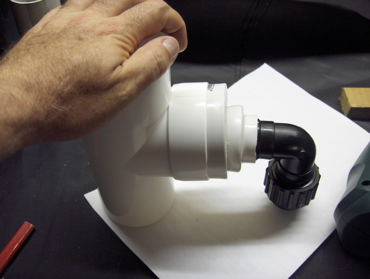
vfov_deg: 36.9
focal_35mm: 39
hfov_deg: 47.8
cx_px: 185
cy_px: 140
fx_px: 417
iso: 200
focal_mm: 8
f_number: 2.8
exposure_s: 1/24.2
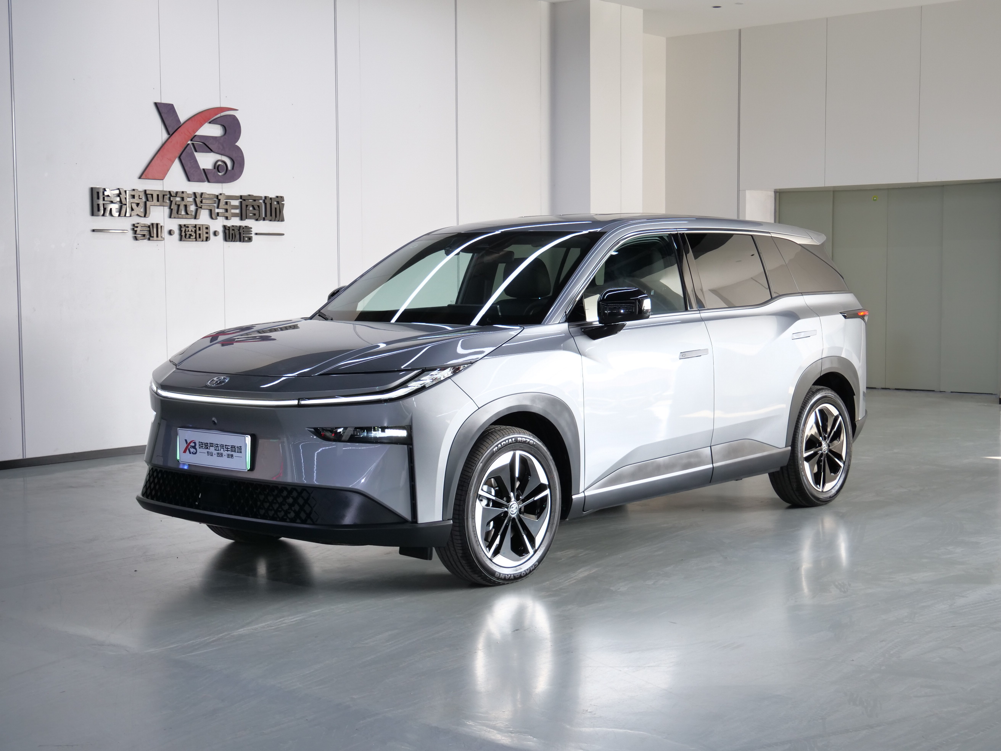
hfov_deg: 41.2
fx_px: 1330
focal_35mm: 46
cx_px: 500
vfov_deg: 31.5
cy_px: 376
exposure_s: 1/50
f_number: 4.3
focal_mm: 23
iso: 400
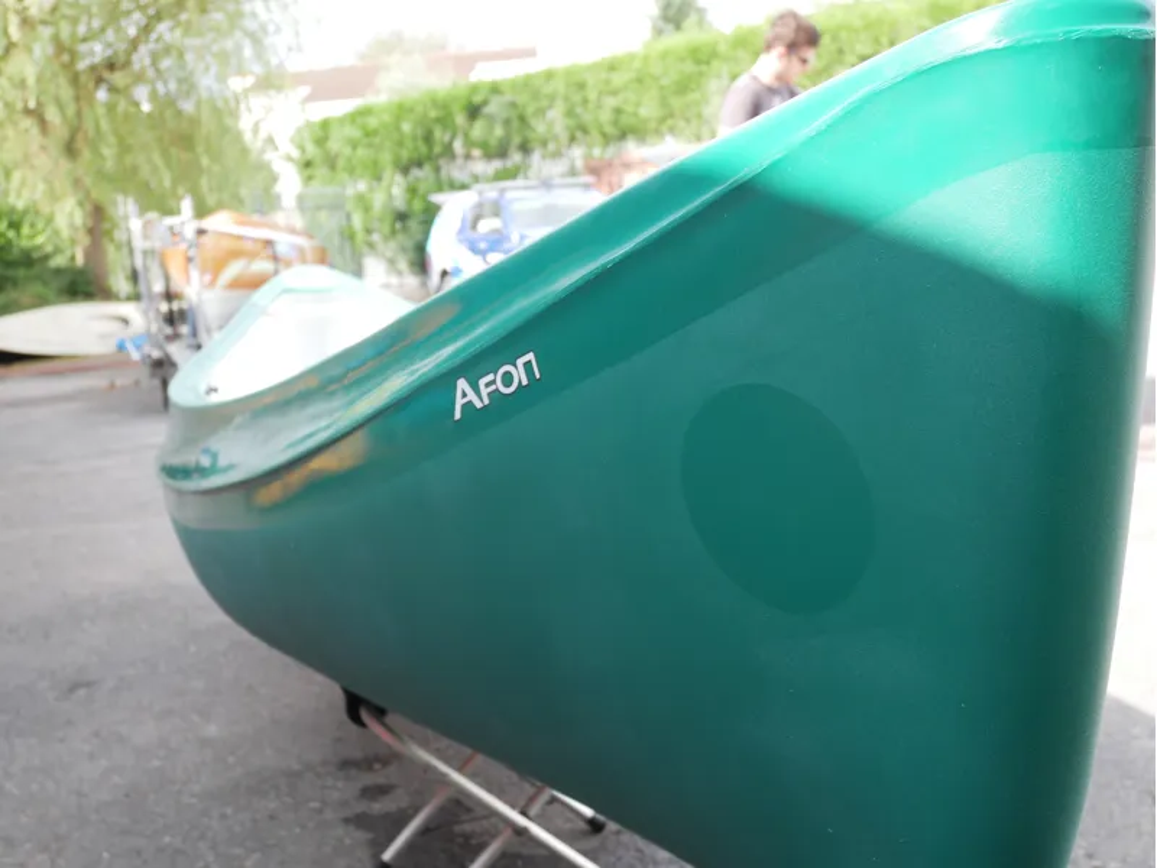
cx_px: 578
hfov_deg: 46.8
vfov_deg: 36.0
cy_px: 434
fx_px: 1337
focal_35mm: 40
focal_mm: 20
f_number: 5
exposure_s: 1/125
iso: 200
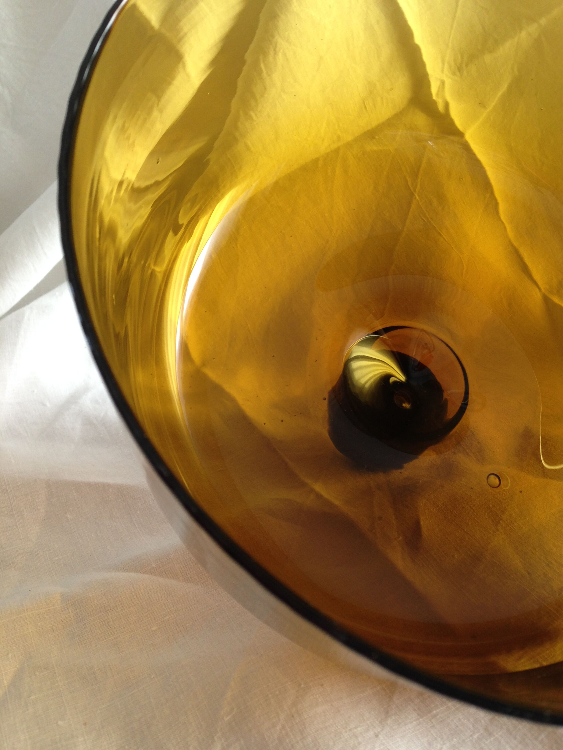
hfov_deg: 42.9
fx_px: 716
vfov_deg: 55.4
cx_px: 282
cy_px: 375
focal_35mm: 33
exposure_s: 1/20
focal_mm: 4.12
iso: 64
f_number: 2.4
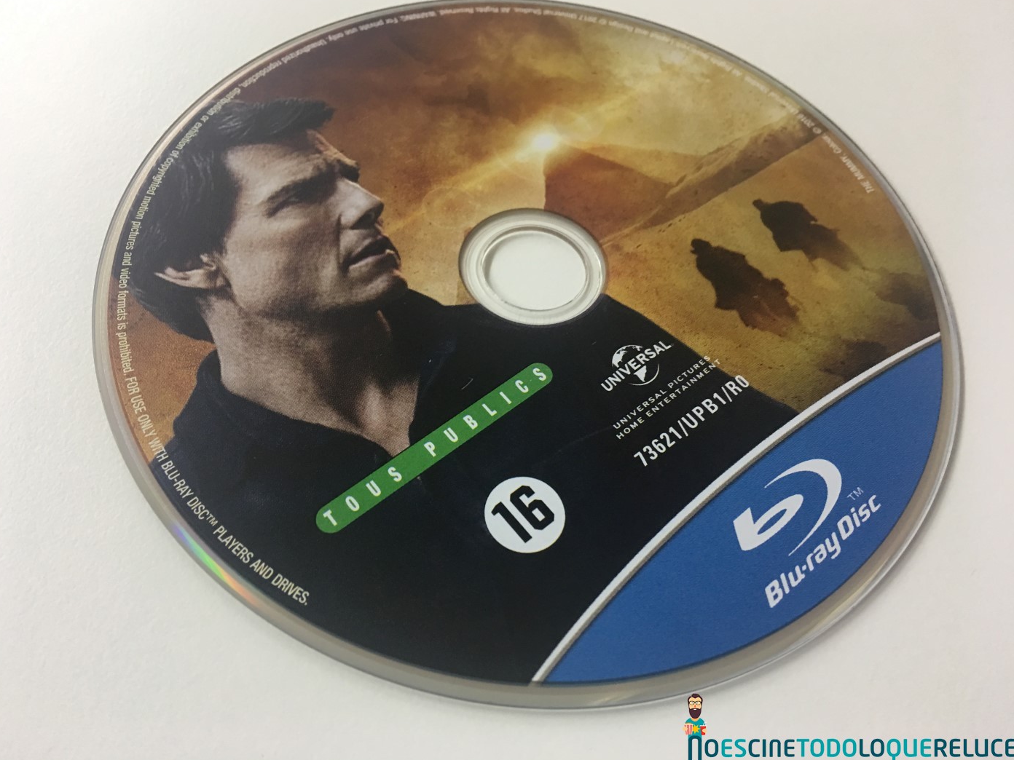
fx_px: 879
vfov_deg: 46.8
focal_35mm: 30
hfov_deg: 60.0
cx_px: 492
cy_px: 371
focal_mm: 4.15
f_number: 2.2
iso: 64
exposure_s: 1/17
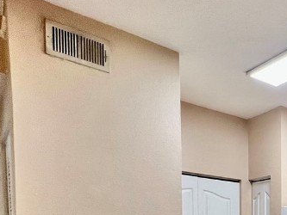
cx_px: 382
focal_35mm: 40
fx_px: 332
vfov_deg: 30.4
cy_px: 260
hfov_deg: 33.1
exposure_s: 1/60
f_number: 1.8
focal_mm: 1.57
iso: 125
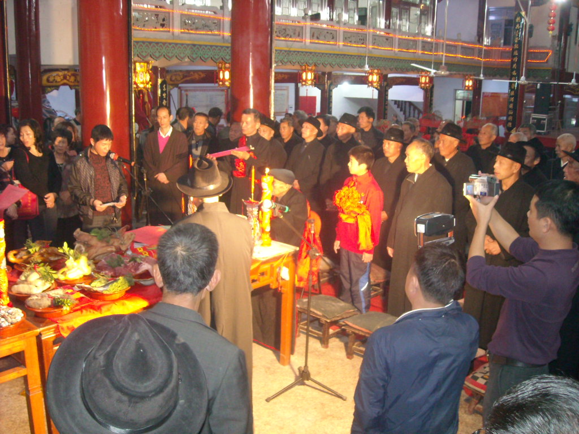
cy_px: 217
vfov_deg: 40.7
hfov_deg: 52.6
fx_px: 585
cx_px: 290
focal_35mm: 35
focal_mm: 5.7
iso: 400
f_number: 2.8
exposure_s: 1/14
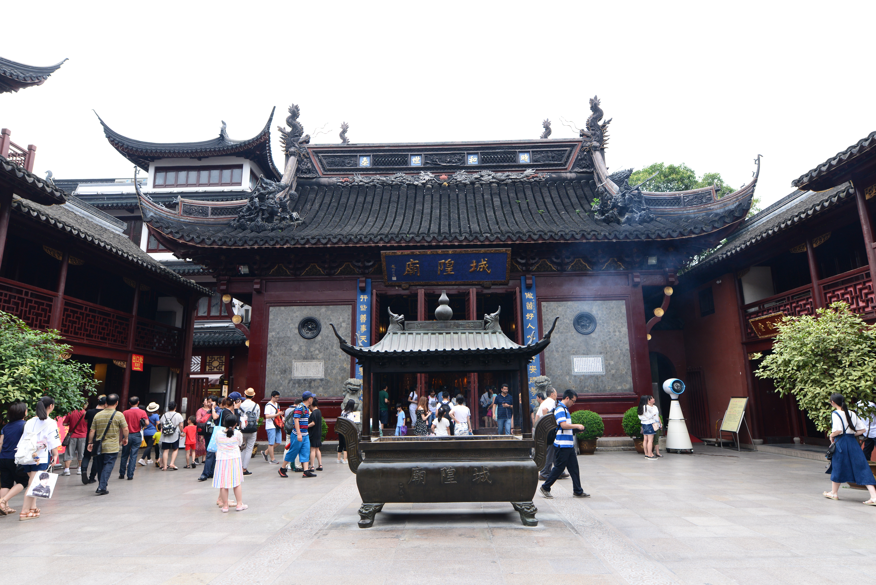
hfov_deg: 84.0
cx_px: 438
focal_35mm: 20
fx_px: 487
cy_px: 292
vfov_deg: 62.0
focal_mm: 20
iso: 500
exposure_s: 1/400
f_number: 6.3
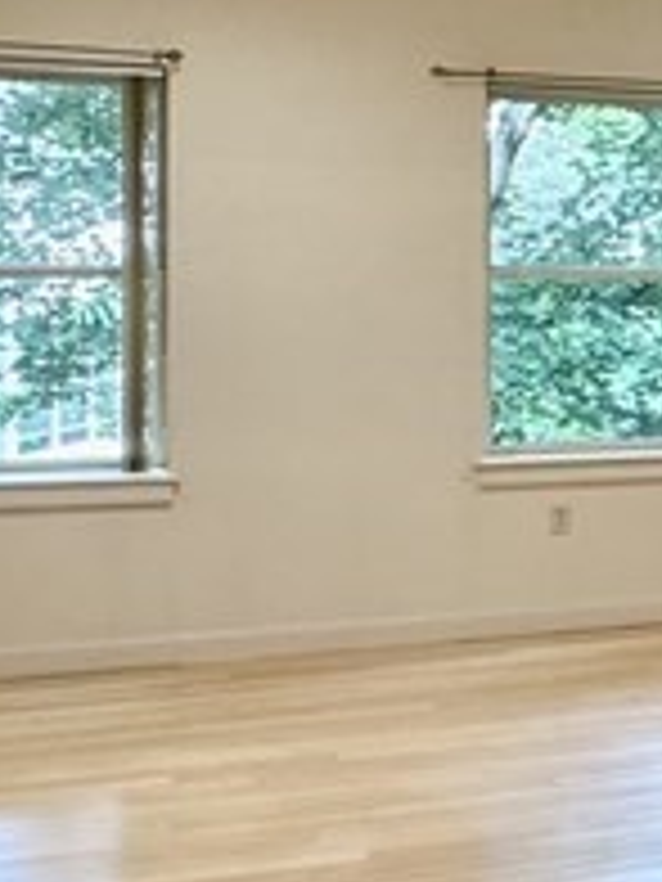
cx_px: 1202
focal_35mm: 73
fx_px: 1861
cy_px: 284
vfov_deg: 26.5
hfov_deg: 16.7
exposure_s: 1/60
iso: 160
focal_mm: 2.22
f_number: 2.2
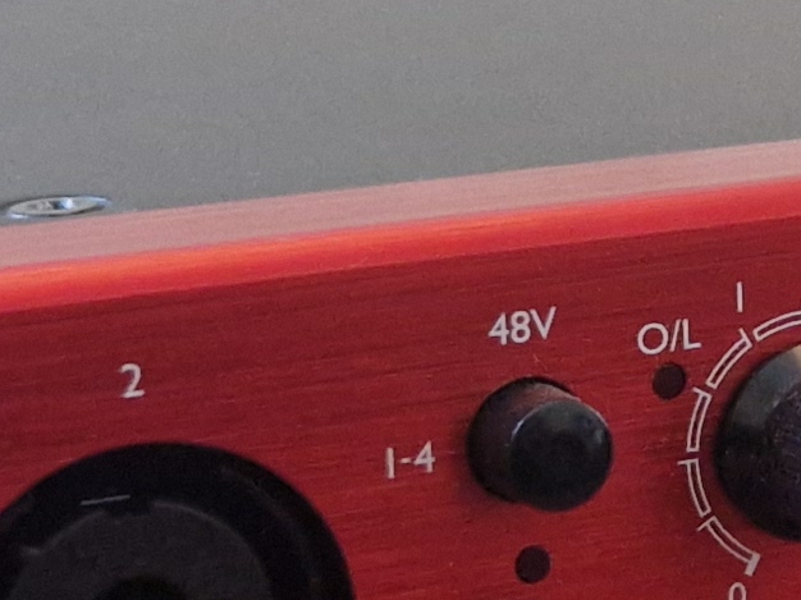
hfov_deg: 12.9
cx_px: 1075
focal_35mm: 147
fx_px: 3400
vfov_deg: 10.1
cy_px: 328
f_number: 1.8
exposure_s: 1/100
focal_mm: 5.4
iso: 800
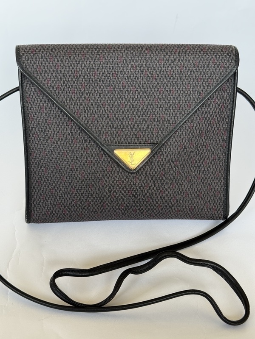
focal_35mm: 48
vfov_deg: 39.7
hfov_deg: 30.3
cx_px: 128
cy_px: 170
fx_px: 471
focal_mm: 6.76
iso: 100
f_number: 1.78
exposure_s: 1/60
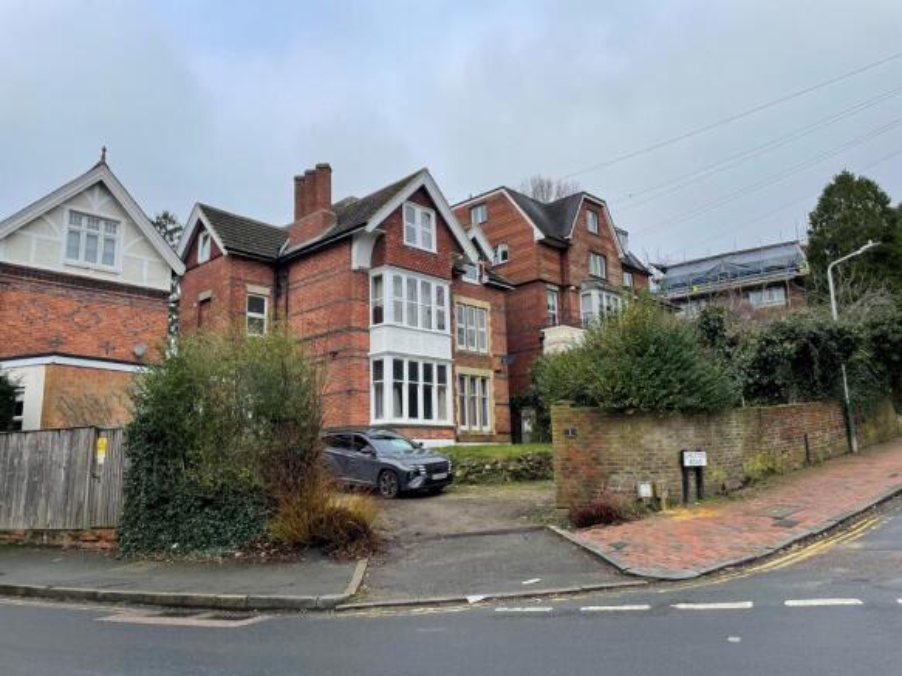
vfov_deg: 53.0
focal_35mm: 26
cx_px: 451
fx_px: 677
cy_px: 338
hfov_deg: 67.3
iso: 32
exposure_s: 1/1887
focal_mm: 4.2
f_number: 1.6
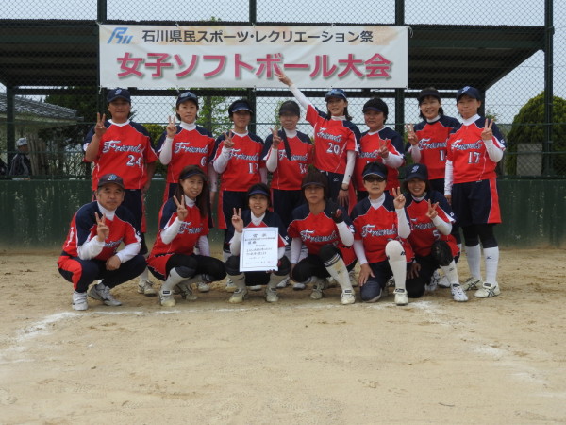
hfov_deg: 46.8
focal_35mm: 40
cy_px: 212
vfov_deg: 36.0
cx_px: 283
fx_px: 654
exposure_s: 1/800
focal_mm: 7.2
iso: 100
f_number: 3.8
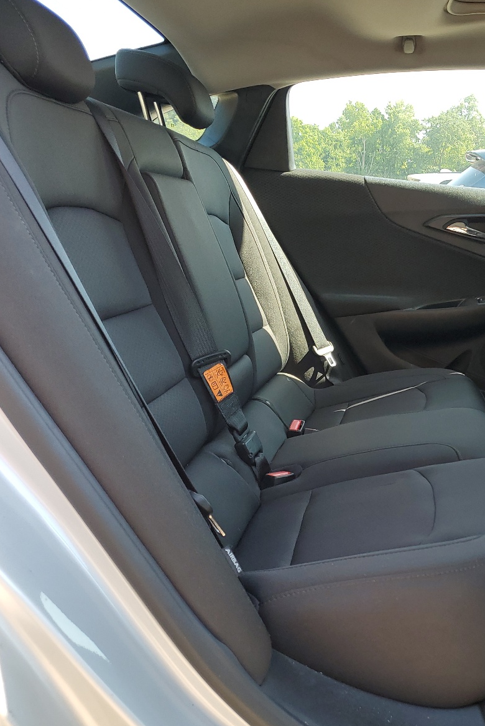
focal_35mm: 37
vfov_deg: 51.9
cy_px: 366
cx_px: 387
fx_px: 747
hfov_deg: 34.8
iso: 50
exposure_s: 1/294
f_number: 1.5
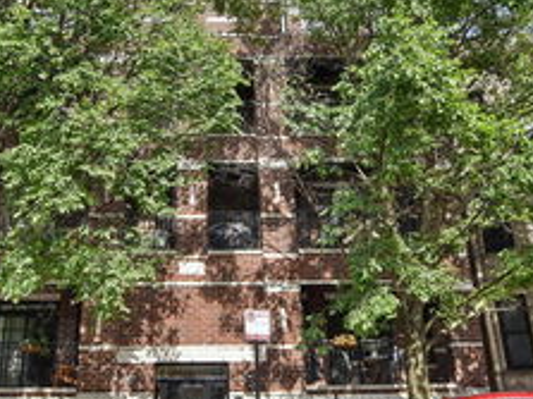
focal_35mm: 31
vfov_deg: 45.2
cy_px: 167
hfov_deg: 57.7
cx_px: 203
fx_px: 477
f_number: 8
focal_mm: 10
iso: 400
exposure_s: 1/400
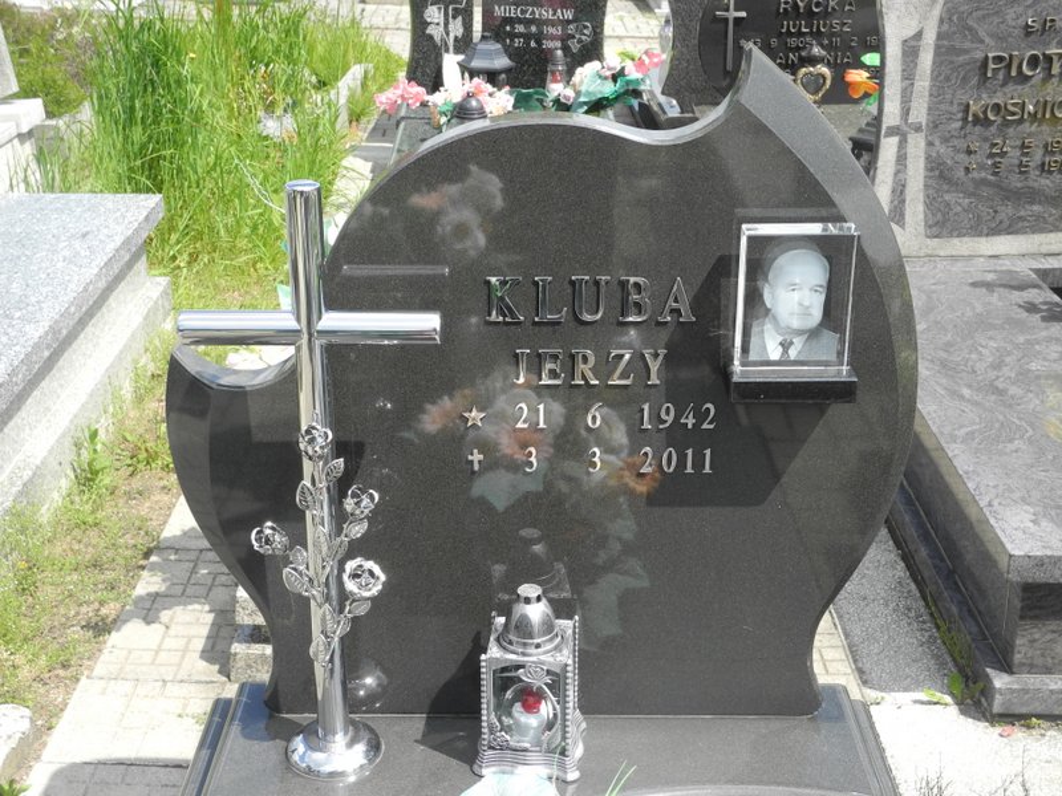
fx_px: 1534
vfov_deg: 29.1
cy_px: 398
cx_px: 531
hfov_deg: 38.2
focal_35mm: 50
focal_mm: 10.7
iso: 100
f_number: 3.5
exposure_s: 1/640
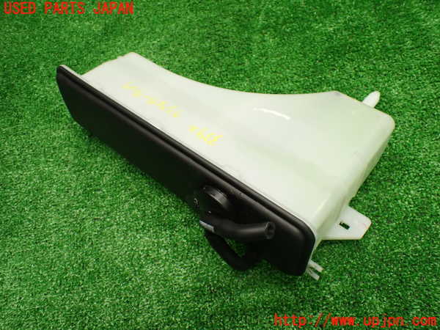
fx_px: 381
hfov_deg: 60.0
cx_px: 220
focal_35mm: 30
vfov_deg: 46.8
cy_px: 165
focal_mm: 5.4
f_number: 2.3
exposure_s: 1/125
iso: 500
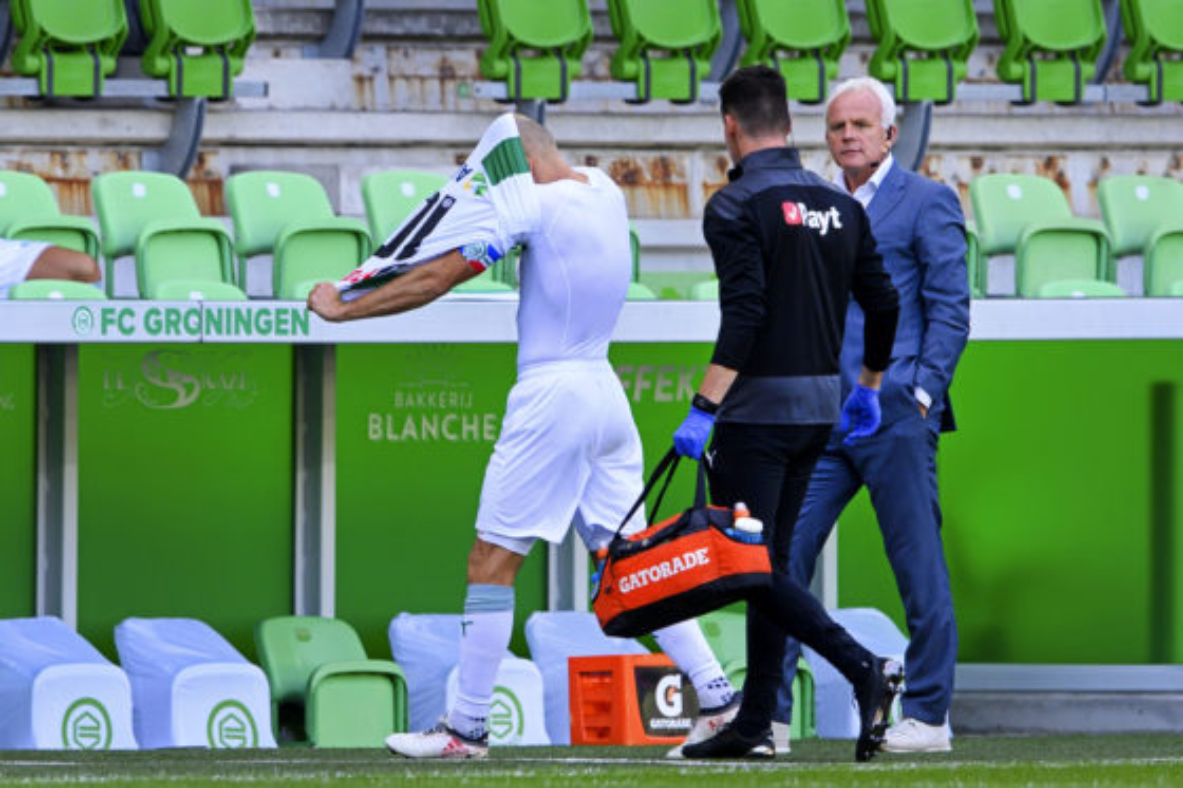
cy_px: 394
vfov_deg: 3.4
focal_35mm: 400
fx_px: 13140
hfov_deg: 5.2
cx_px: 592
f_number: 4
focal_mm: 400
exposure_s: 1/800
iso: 640
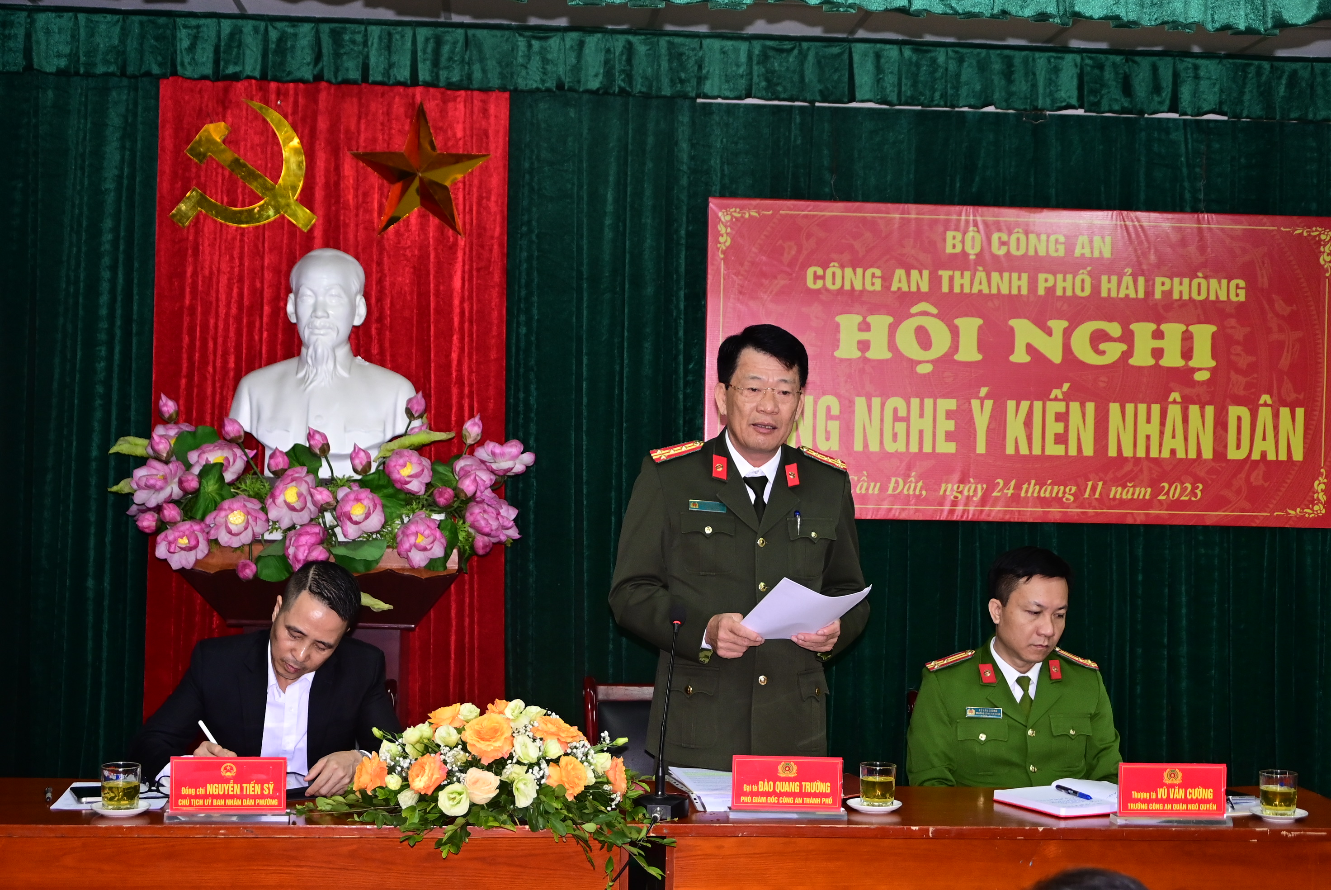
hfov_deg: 38.9
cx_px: 666
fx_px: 1887
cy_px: 445
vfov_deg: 26.5
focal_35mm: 51
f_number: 4.5
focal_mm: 34
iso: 1250
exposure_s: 1/200
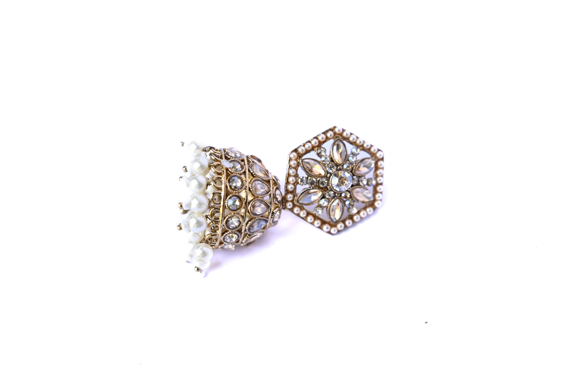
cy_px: 188
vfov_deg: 19.4
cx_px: 282
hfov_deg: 28.9
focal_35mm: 70
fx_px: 1094
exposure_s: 1/200
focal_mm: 70
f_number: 5.6
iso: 125
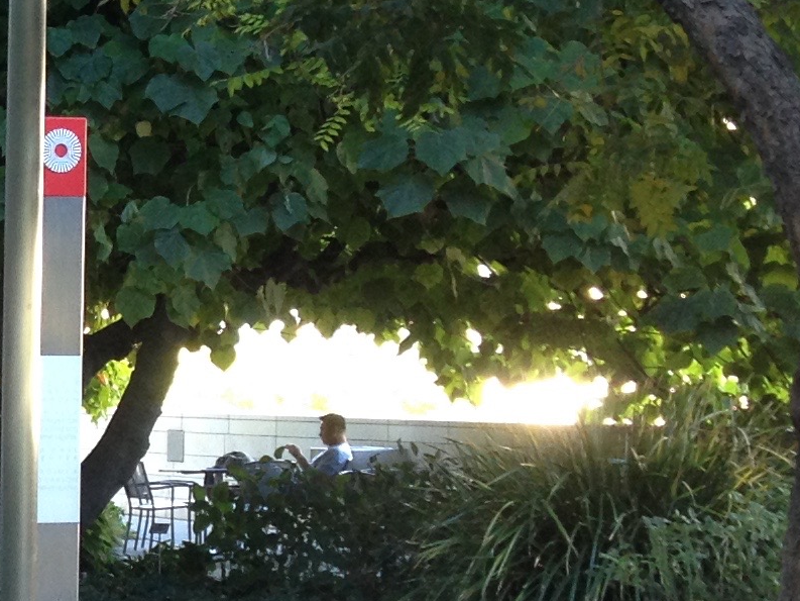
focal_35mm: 144
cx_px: -522
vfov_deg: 10.3
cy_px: 515
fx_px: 3328
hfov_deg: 12.7
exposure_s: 1/30
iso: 50
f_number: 2.4
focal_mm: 4.28
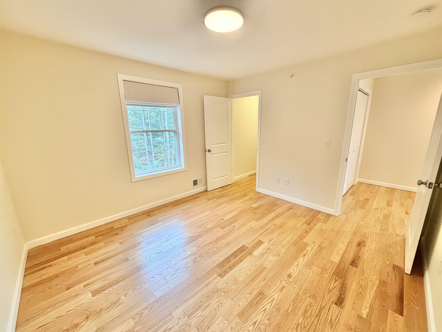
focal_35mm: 14
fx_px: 179
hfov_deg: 102.1
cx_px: 221
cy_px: 166
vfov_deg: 85.7
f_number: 2.2
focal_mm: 2.22
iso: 320
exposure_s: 1/120
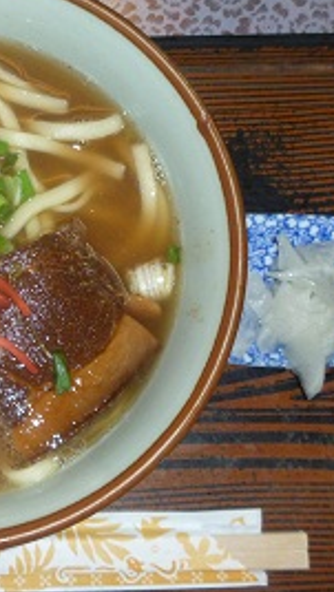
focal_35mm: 57
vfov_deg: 36.6
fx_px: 896
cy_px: 276
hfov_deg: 20.1
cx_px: -44
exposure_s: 1/30
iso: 250
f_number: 3.5
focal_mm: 6.3
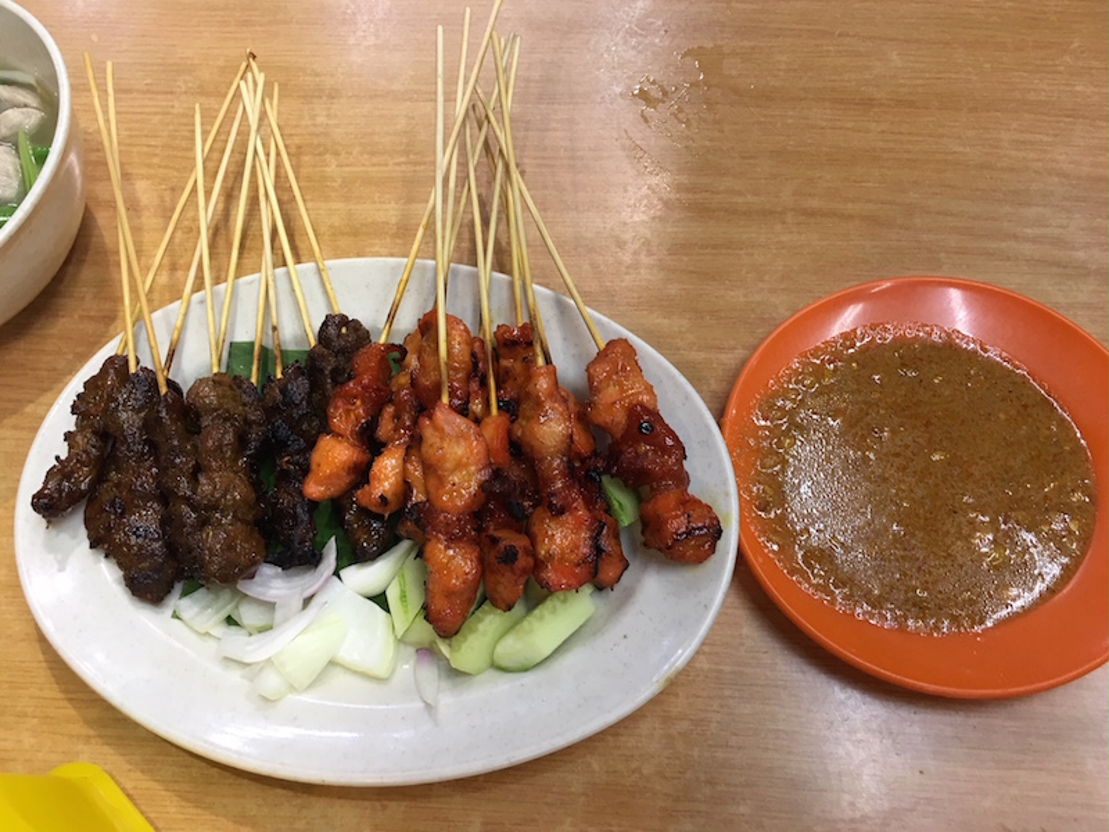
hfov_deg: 61.7
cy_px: 416
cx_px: 554
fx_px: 929
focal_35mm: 29
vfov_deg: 48.2
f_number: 2.2
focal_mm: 4.15
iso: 32
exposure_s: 1/17
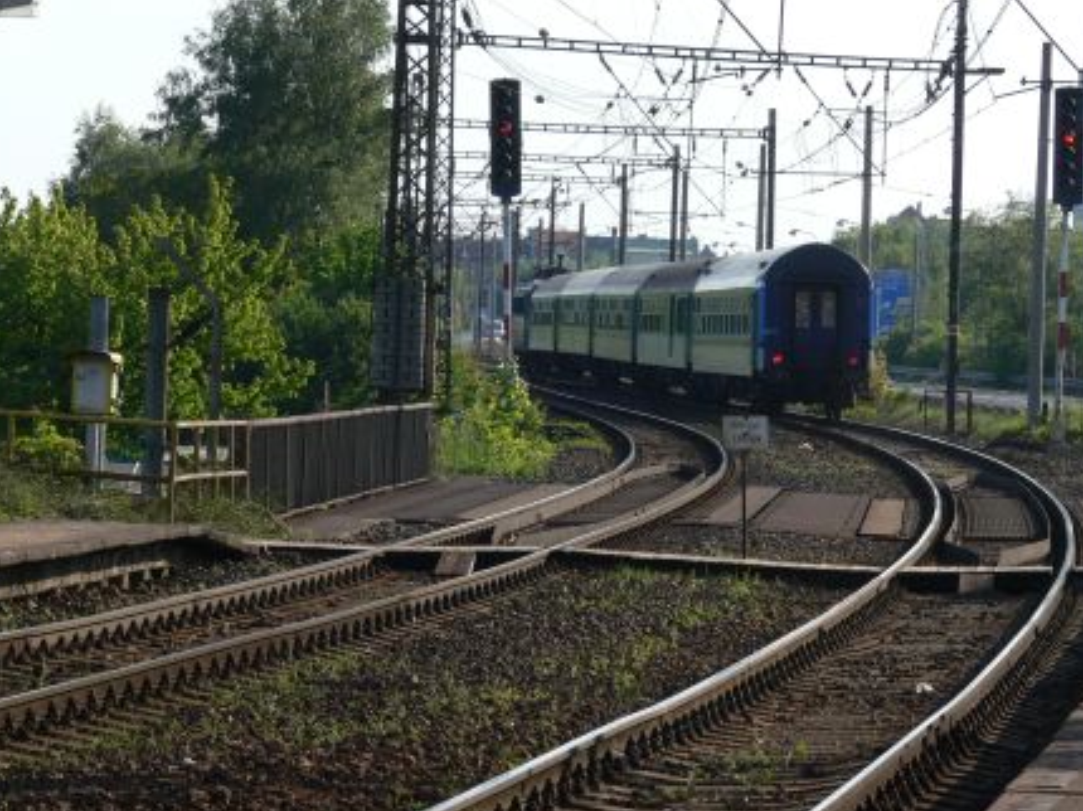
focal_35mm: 205
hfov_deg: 9.7
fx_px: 6410
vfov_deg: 7.2
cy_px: 327
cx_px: 655
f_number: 5.6
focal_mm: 34.3
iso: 100
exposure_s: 1/320
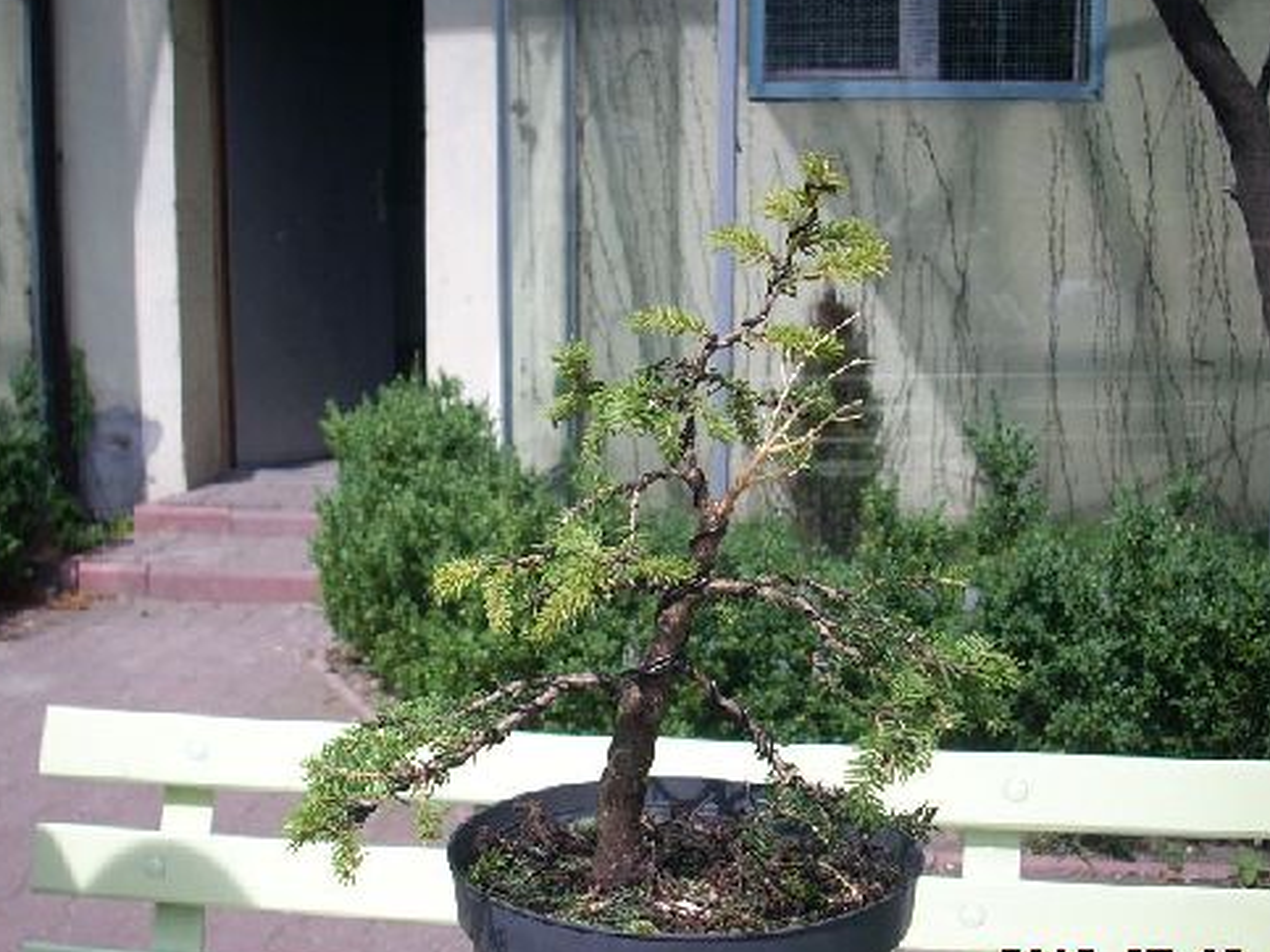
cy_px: 508
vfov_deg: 31.5
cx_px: 670
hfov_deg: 41.2
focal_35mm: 46
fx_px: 1687
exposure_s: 1/210
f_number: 5.6
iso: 64
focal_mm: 6.2
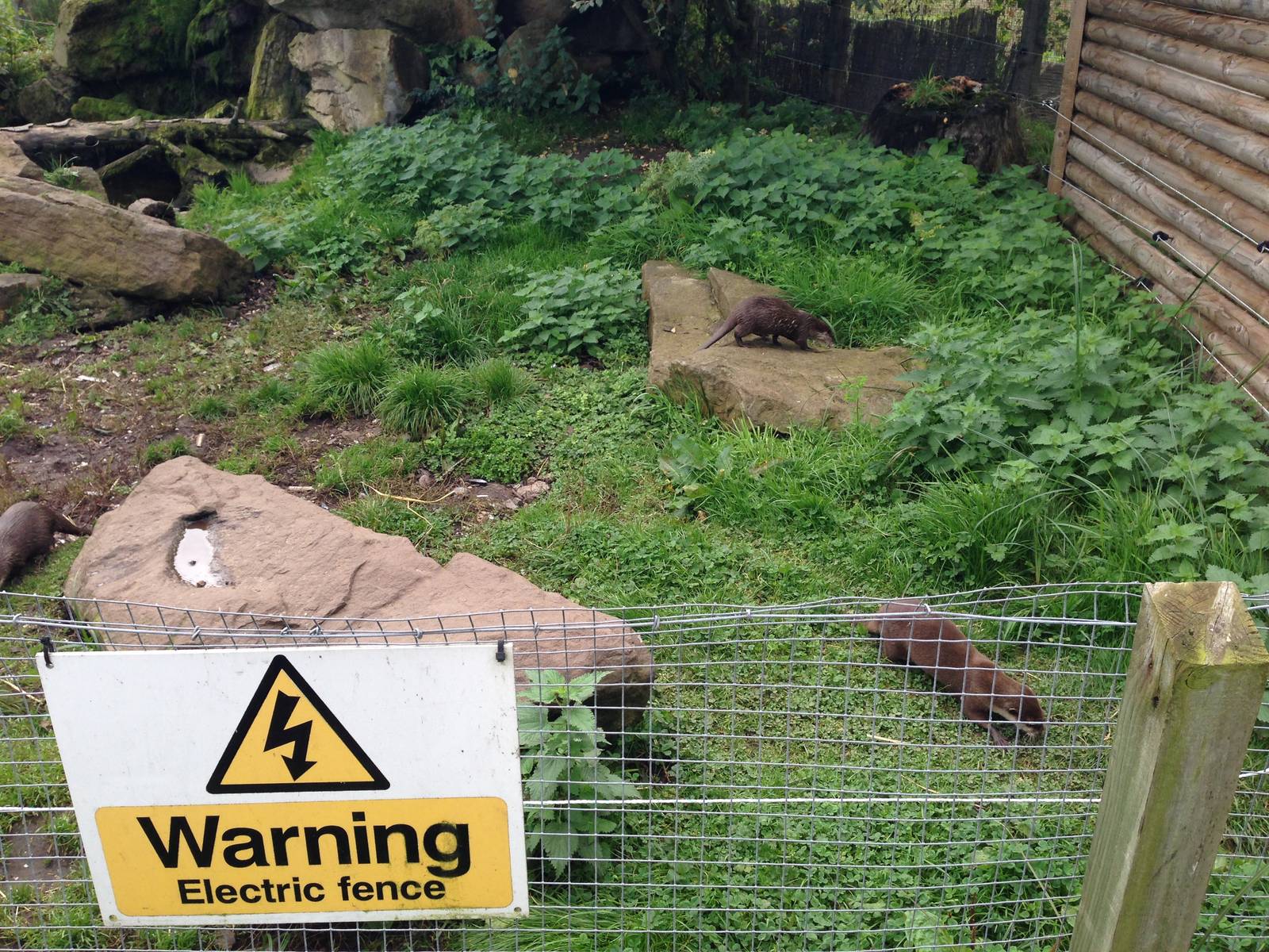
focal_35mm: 33
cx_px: 634
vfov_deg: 42.9
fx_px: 1210
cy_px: 476
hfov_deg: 55.4
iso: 50
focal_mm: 4.12
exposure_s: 1/294
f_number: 2.4
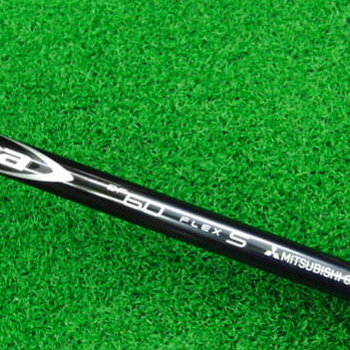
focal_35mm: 60
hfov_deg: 27.9
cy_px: 162
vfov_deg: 28.6
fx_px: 686
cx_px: 62
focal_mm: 6.42
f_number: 3.6
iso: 400
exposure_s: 1/25
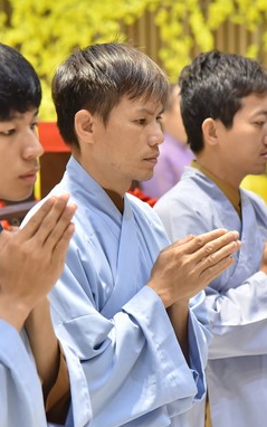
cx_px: 136
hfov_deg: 7.2
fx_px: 2117
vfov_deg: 11.5
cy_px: 225
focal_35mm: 182
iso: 1250
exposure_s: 1/80
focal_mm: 105
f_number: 5
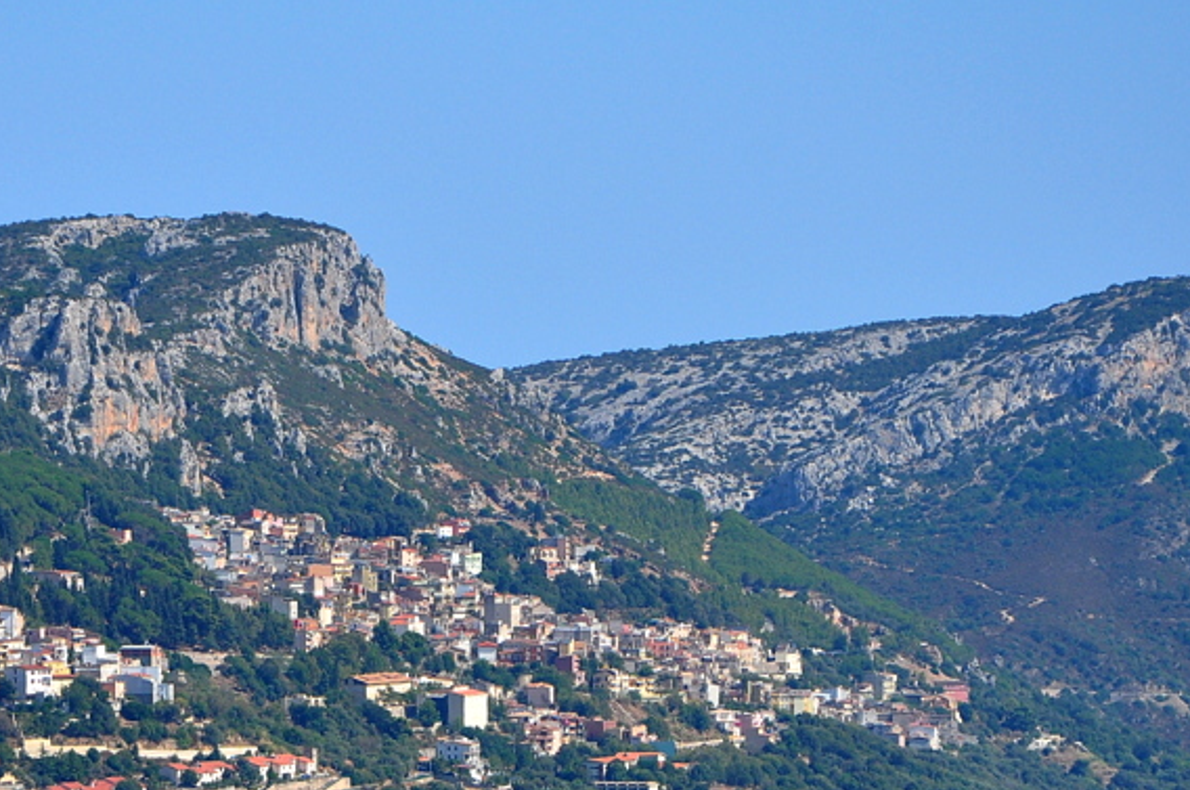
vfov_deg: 4.8
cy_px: 641
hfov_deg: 7.3
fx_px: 9371
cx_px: 423
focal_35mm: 284
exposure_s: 1/1000
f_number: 8
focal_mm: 105
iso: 400
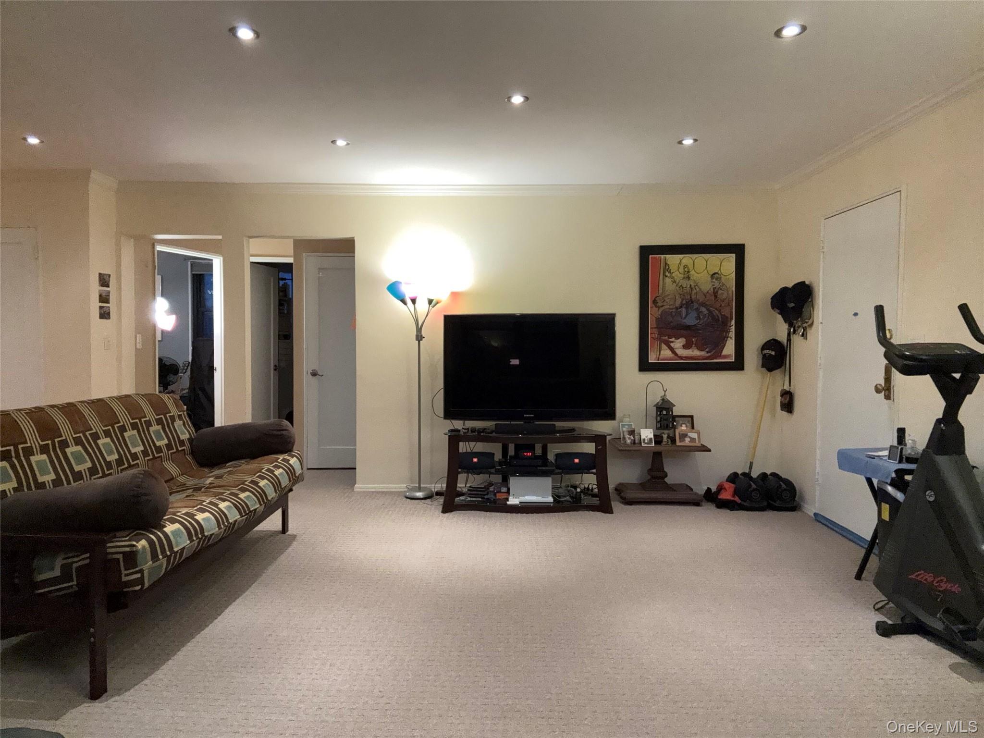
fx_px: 654
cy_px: 369
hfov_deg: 73.9
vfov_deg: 58.9
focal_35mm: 23
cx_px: 492
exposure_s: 1/60
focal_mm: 2.69
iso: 125
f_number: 1.9
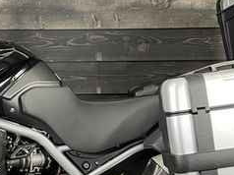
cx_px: 57
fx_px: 473
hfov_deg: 27.4
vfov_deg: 20.9
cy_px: 123
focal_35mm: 70
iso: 400
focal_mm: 4.2
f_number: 1.6
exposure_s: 1/50
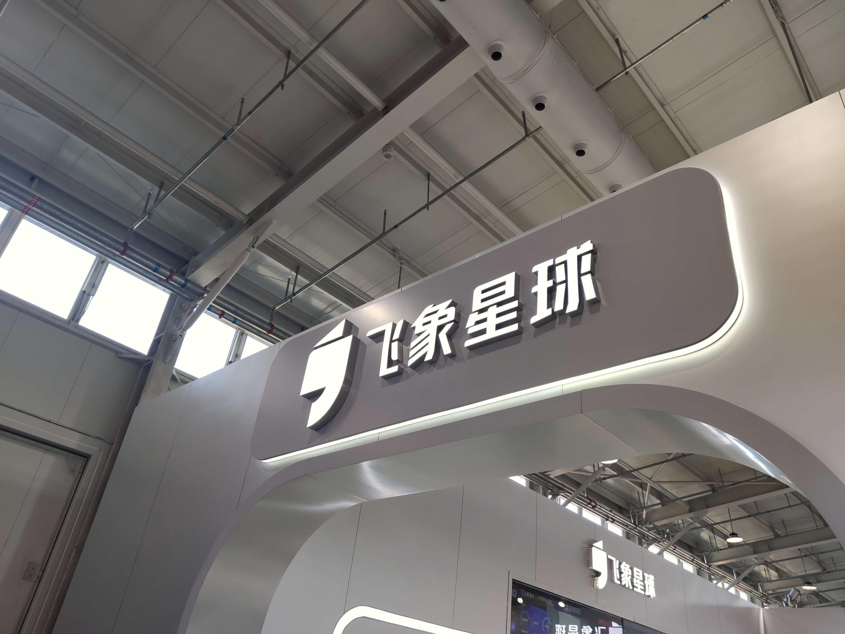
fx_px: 635
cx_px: 422
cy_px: 317
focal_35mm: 26
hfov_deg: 67.3
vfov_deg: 53.1
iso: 126
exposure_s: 1/100
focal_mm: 4.75
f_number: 1.75
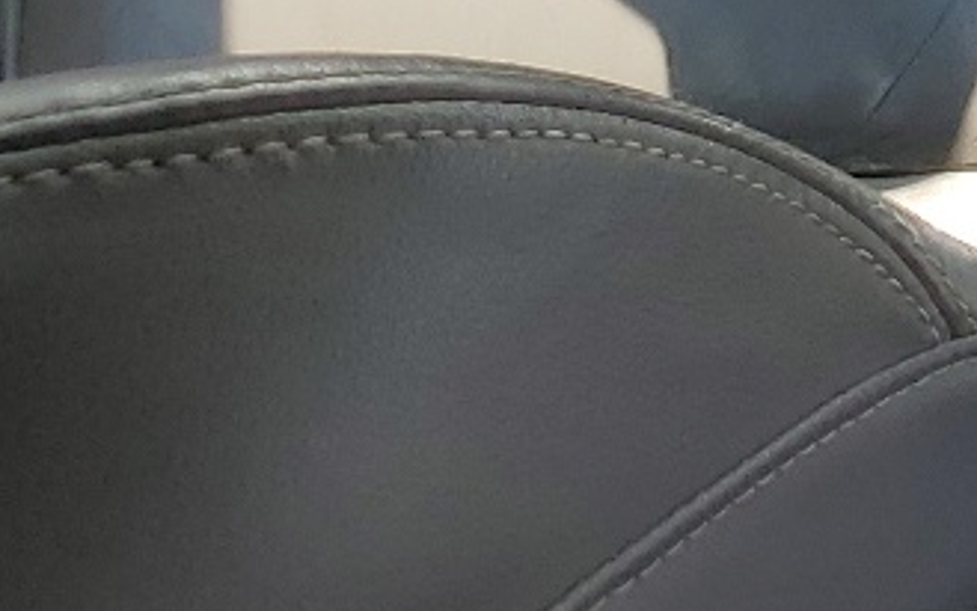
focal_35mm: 134
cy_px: -750
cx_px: 1895
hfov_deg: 13.5
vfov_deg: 9.0
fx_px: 3570
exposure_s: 1/556
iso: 50
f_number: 1.5
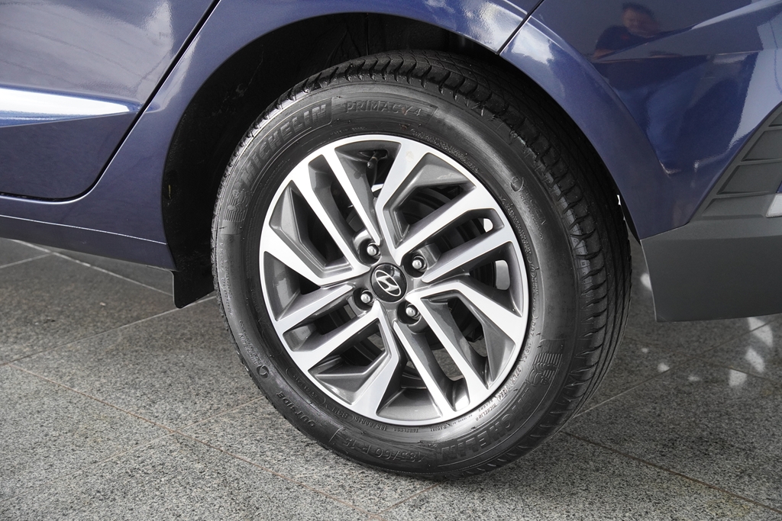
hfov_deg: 26.5
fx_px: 1662
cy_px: 260
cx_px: 391
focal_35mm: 76
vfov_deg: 17.8
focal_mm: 51
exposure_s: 1/160
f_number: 4
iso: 800
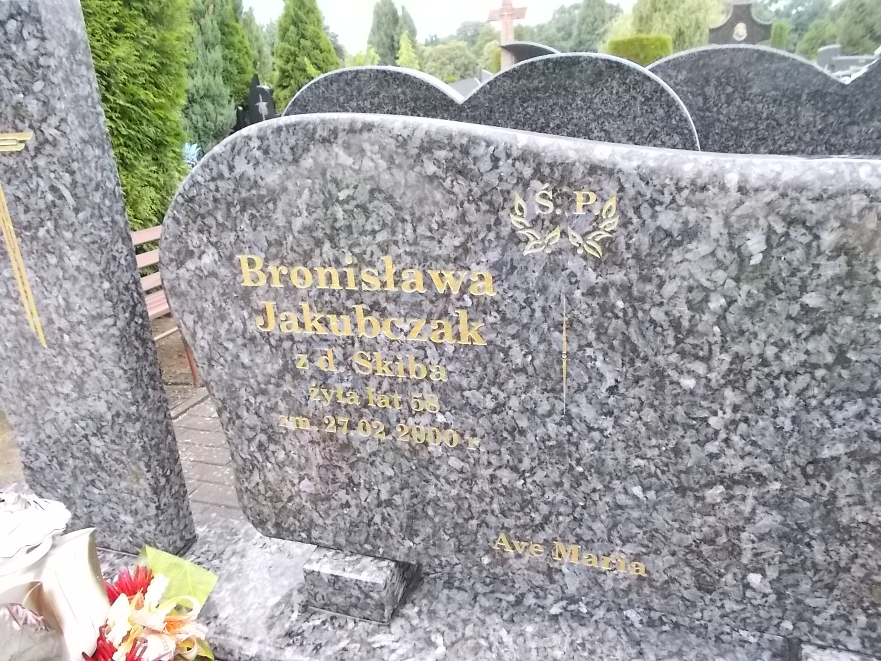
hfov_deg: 67.3
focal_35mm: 26
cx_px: 440
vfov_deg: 53.1
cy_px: 330
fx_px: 662
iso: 400
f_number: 3.2
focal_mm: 4.6
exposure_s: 1/400
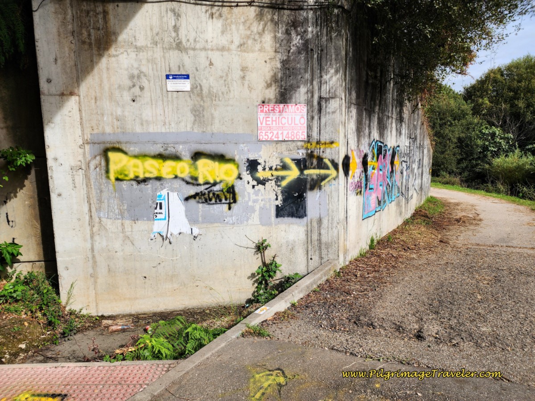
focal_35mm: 23
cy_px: 200
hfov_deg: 73.9
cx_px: 268
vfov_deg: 58.9
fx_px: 355
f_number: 1.8
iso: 12
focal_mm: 6.4
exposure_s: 1/1005
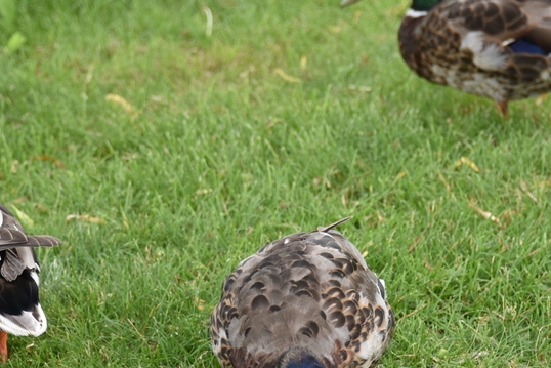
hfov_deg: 5.8
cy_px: 296
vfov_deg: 3.9
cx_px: 330
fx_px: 5465
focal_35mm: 357
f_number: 5.6
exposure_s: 1/320
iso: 360
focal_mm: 150
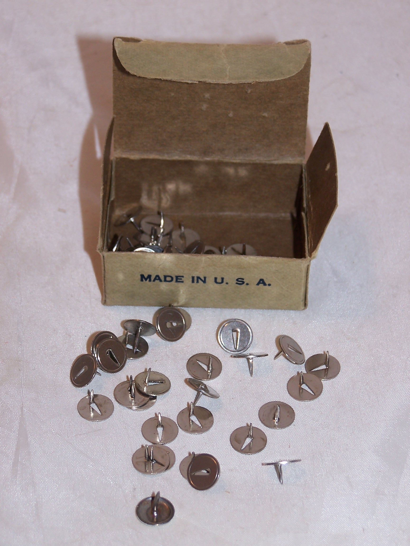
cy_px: 273
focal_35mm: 117
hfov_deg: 12.7
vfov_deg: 16.8
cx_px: 205
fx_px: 1848
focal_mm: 19.4
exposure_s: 1/90
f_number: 3.2
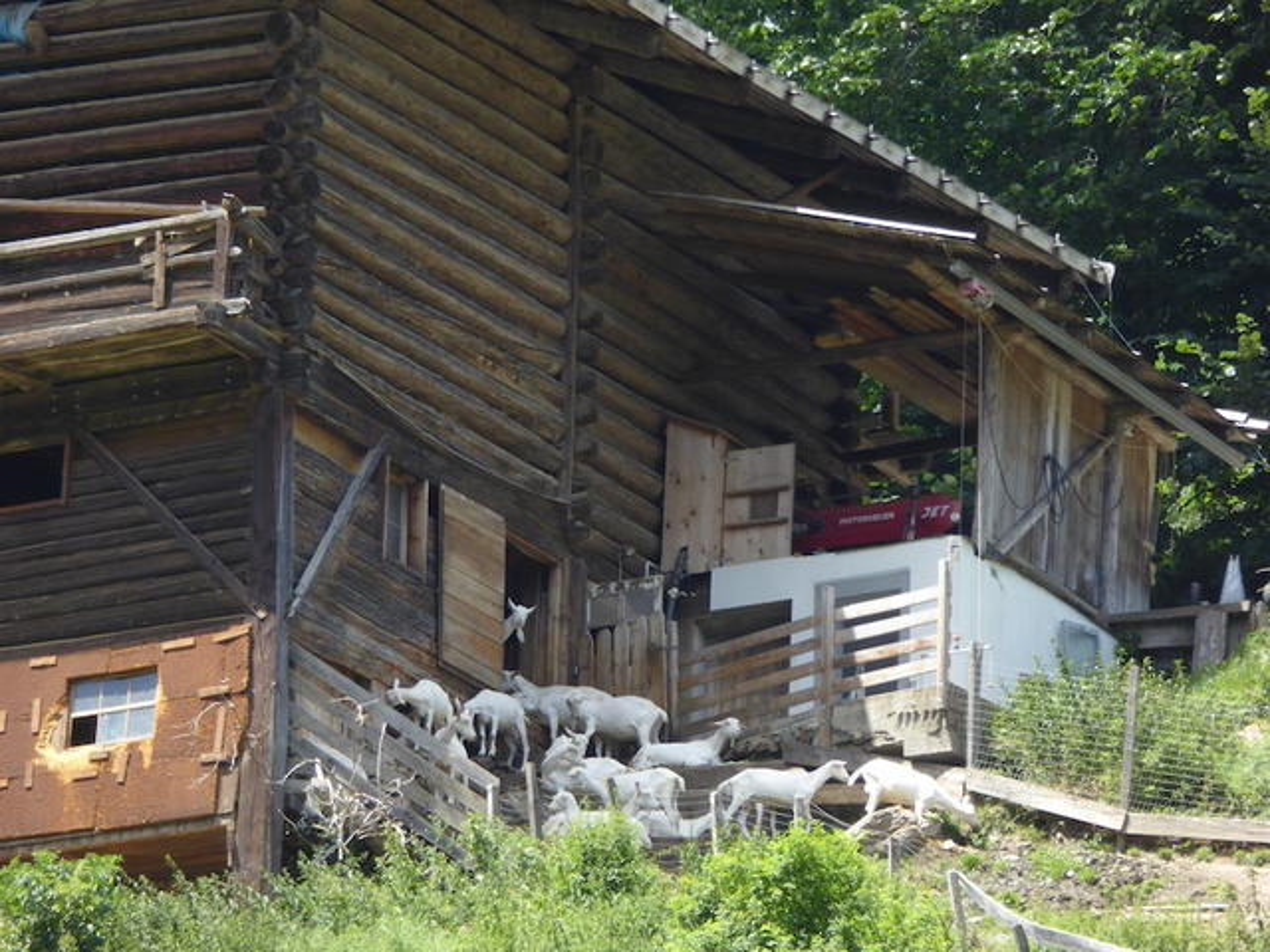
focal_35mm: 800
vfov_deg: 1.9
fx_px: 29351
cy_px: 476
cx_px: 635
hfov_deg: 2.5
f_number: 6.4
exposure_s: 1/125
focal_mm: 129
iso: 160
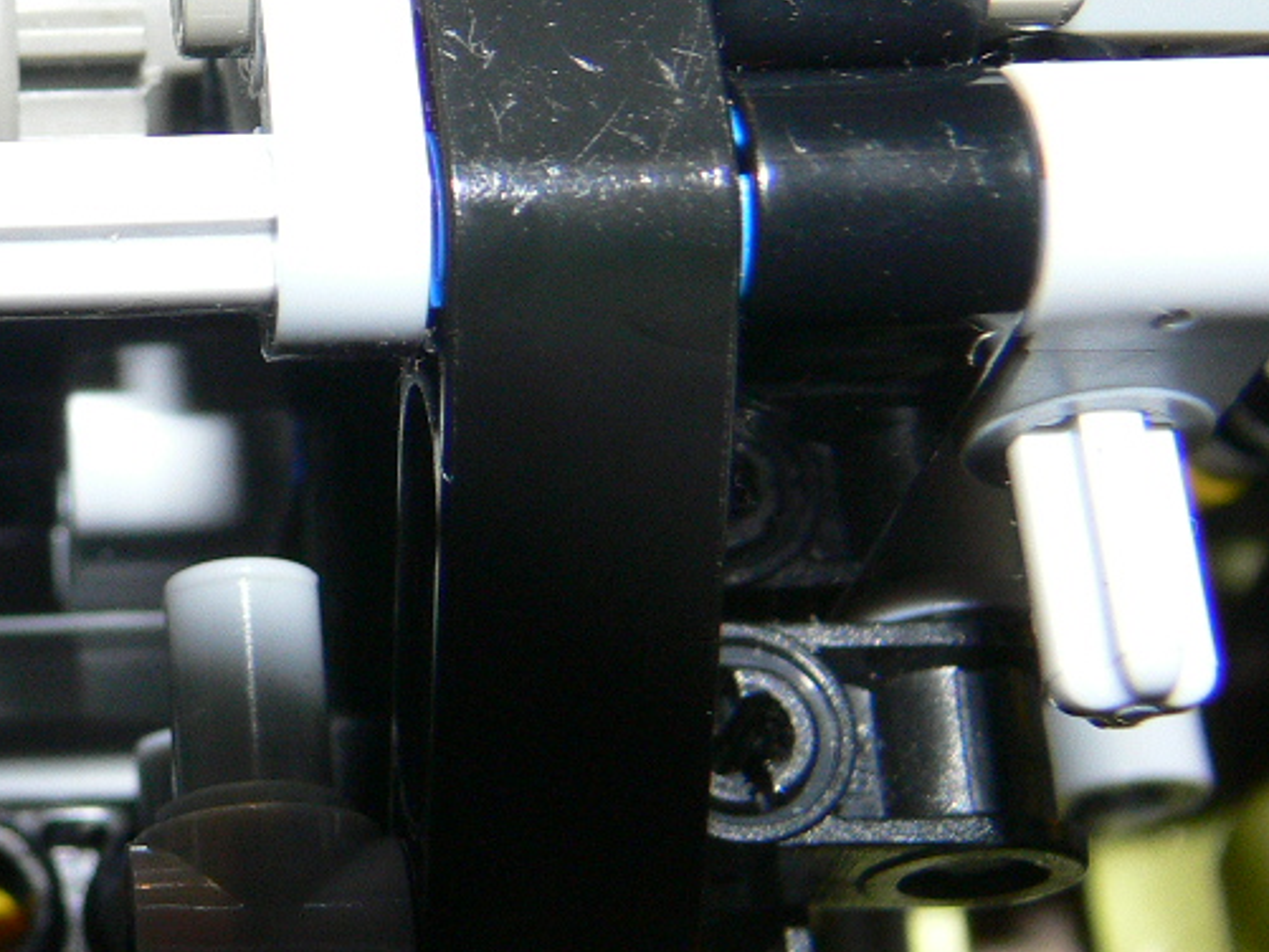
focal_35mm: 92
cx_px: -314
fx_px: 3373
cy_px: 144
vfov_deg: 15.9
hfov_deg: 19.8
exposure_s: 1/30
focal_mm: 7.6
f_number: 4
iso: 100
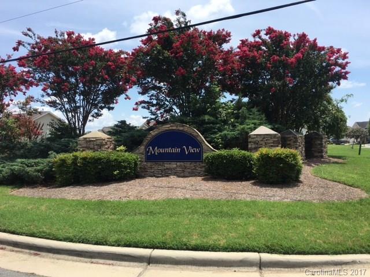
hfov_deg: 61.7
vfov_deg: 48.2
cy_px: 138
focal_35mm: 29
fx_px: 310
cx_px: 185
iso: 25
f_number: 2.2
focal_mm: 4.15
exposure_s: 1/1425
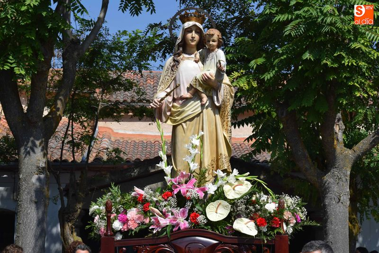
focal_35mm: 82
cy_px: 126
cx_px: 190
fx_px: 868
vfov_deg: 16.5
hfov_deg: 24.6
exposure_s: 1/500
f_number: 11
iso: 200
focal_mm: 55
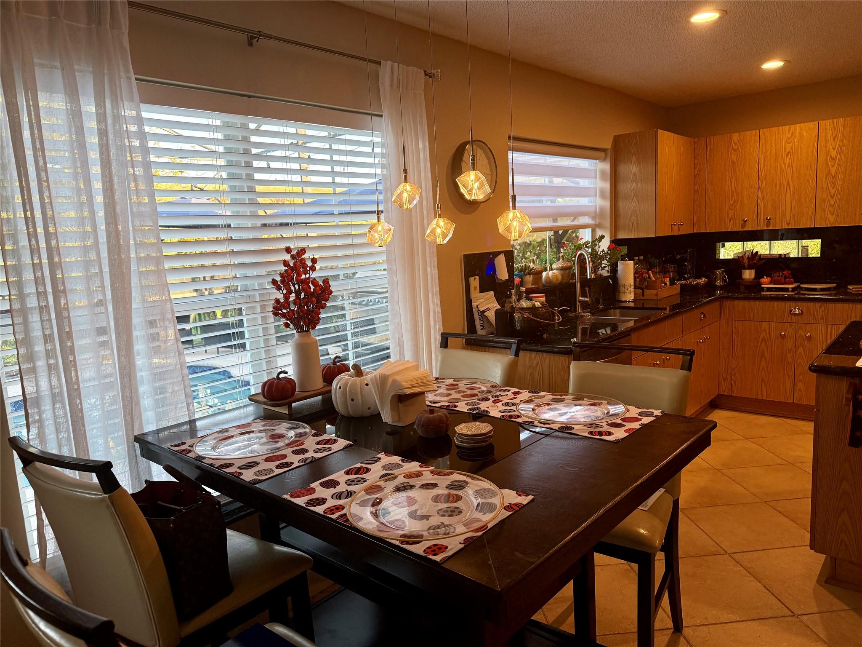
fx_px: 598
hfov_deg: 71.6
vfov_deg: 56.8
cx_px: 431
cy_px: 324
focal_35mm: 24
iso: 200
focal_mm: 6.76
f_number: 1.78
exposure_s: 1/211
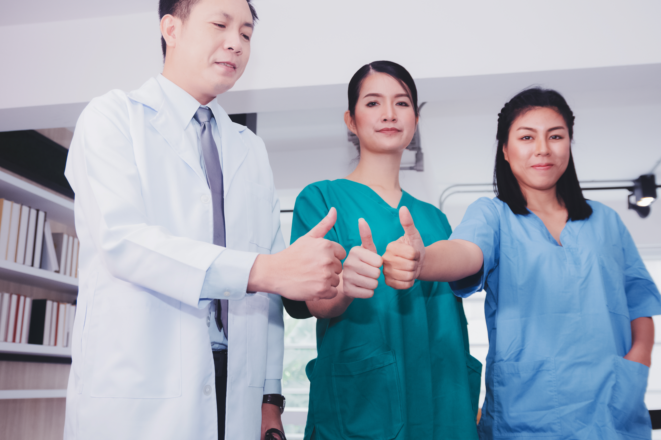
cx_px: 334
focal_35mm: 40
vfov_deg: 33.4
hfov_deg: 48.5
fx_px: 734
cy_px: 204
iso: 400
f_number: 4
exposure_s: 1/250
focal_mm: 24
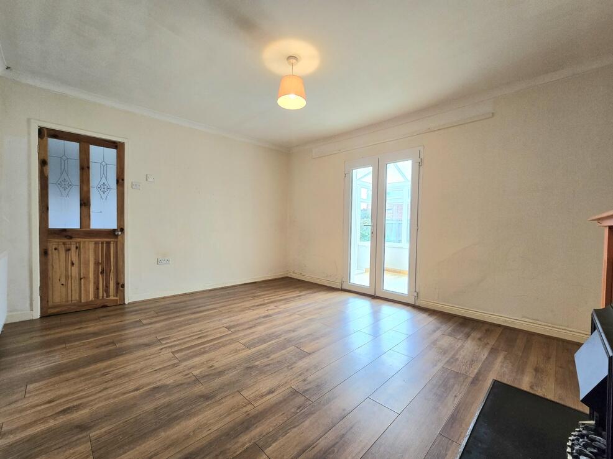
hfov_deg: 106.2
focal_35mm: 13
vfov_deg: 89.9
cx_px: 306
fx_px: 230
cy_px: 230
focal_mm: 2.2
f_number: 2.2
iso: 100
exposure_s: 1/50.3
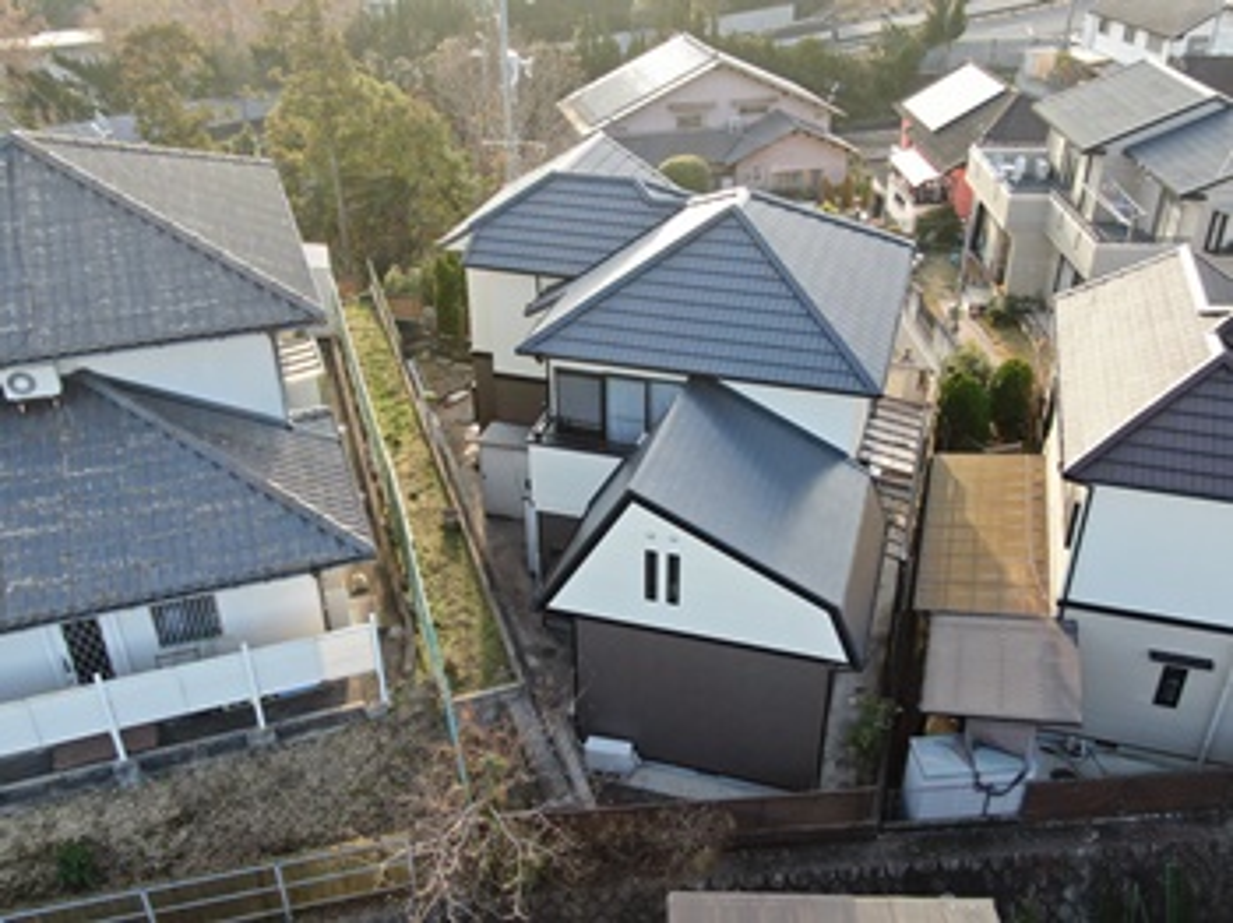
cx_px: 616
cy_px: 462
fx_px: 1175
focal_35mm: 33
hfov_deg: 55.4
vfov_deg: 42.9
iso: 100
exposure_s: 1/100
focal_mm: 5.69
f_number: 3.2
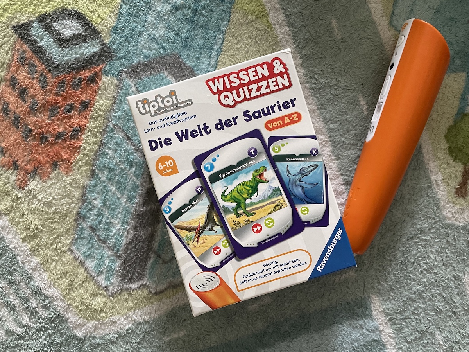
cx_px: 234
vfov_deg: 53.1
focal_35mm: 26
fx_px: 352
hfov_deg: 67.3
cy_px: 176
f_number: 1.6
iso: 320
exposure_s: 1/60
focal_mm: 4.2
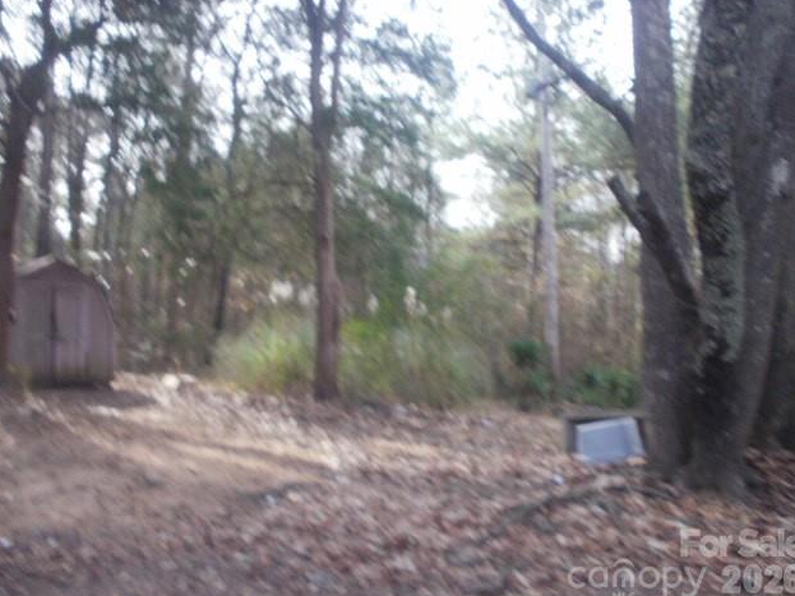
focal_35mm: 37
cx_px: 399
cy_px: 301
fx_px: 850
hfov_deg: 50.1
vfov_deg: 38.7
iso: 100
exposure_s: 1/125
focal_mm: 6.3
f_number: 3.5
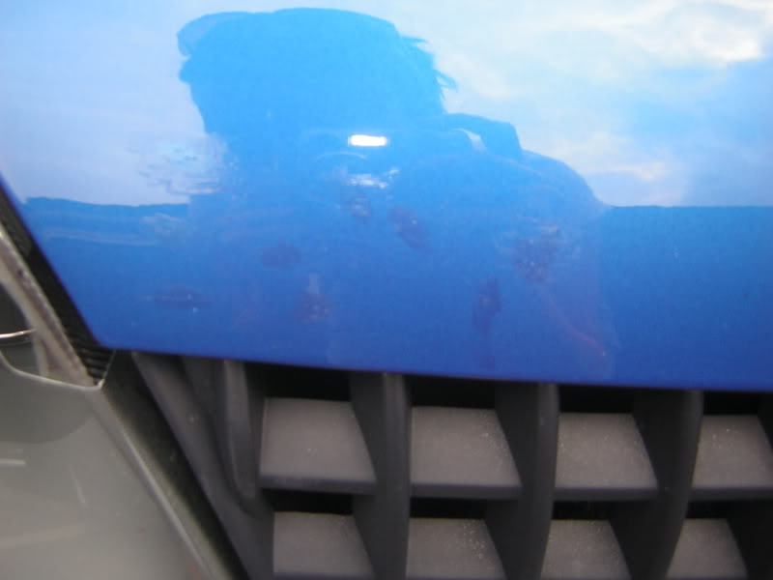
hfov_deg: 51.4
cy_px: 290
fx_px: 804
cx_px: 386
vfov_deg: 39.7
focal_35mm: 36
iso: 50
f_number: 2.6
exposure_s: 1/265
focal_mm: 4.7
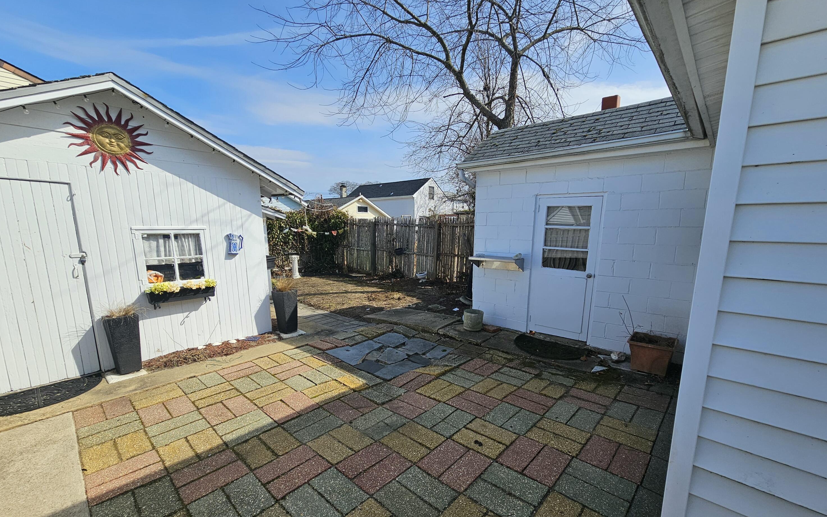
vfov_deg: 78.3
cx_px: 416
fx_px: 316
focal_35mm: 14
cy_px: 290
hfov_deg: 105.3
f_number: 2.2
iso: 50
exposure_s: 1/2423
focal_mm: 2.2
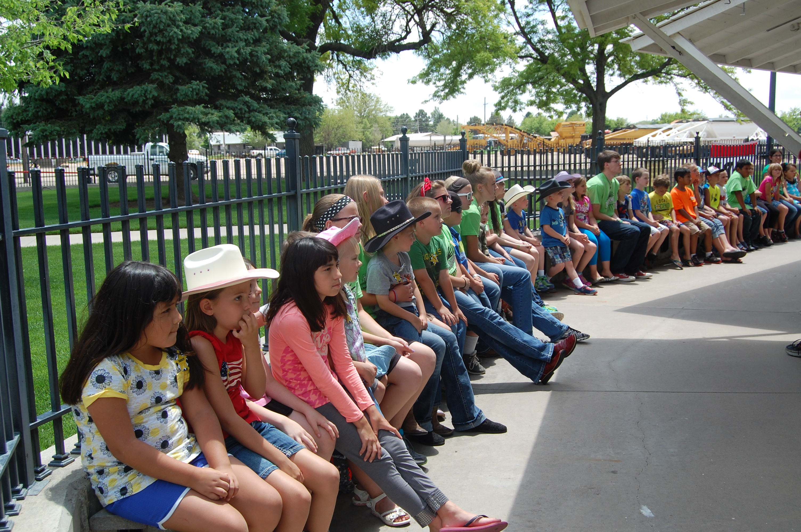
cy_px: 266
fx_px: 867
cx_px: 400
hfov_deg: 49.6
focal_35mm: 39
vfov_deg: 34.1
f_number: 8
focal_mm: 26
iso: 200
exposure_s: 1/250
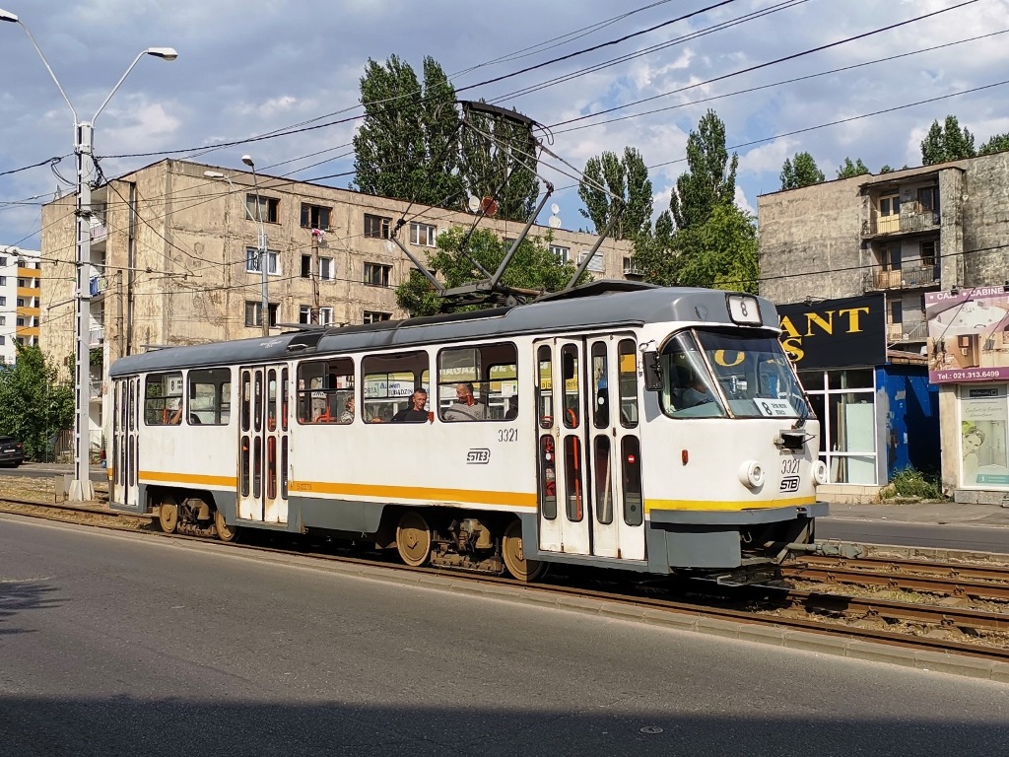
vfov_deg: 38.7
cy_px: 378
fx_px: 1078
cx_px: 504
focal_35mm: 37
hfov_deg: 50.1
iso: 50
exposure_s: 1/1757
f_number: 1.8
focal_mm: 4.75
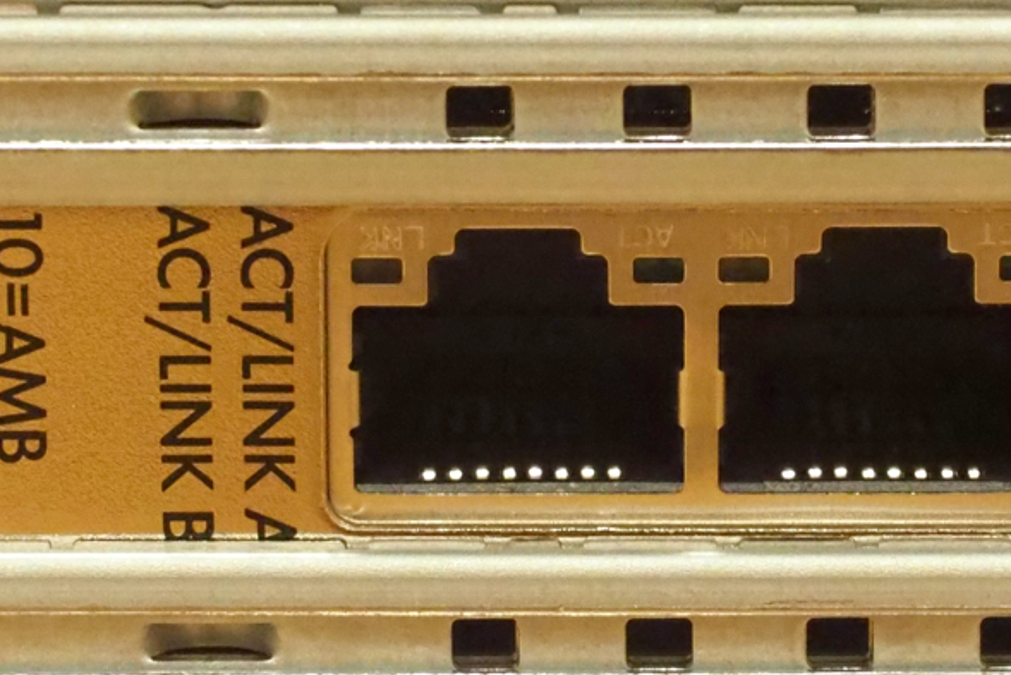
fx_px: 7612
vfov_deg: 5.1
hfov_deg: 7.6
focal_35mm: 271
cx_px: 743
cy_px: 371
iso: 6400
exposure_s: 1/40
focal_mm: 40
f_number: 5.6
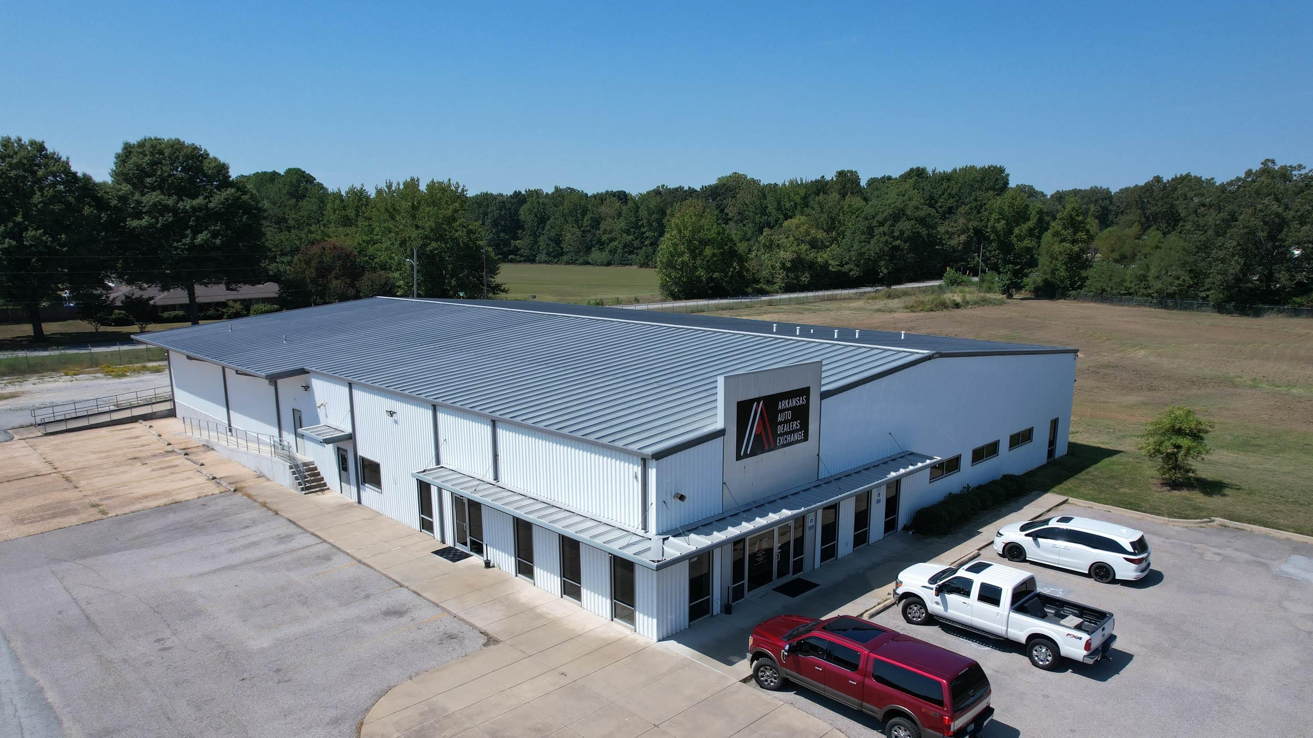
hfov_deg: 76.3
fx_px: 836
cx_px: 656
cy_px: 411
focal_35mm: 24
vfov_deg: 47.6
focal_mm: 8.38
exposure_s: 1/2500
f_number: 2.8
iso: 100
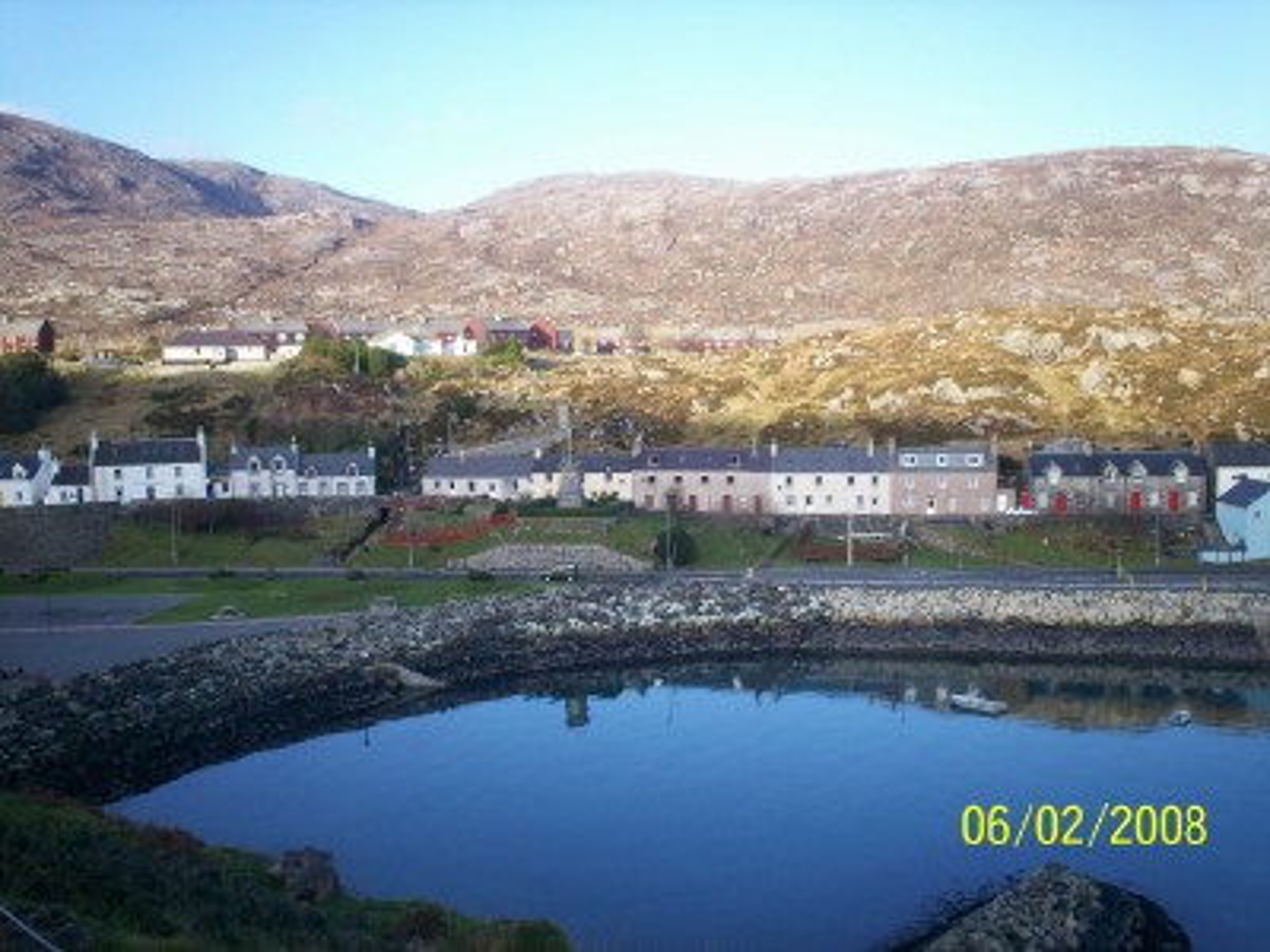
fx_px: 1321
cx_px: 635
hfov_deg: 51.4
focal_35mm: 36
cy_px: 476
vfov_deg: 39.7
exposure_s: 1/127
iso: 100
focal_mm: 6
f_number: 4.5
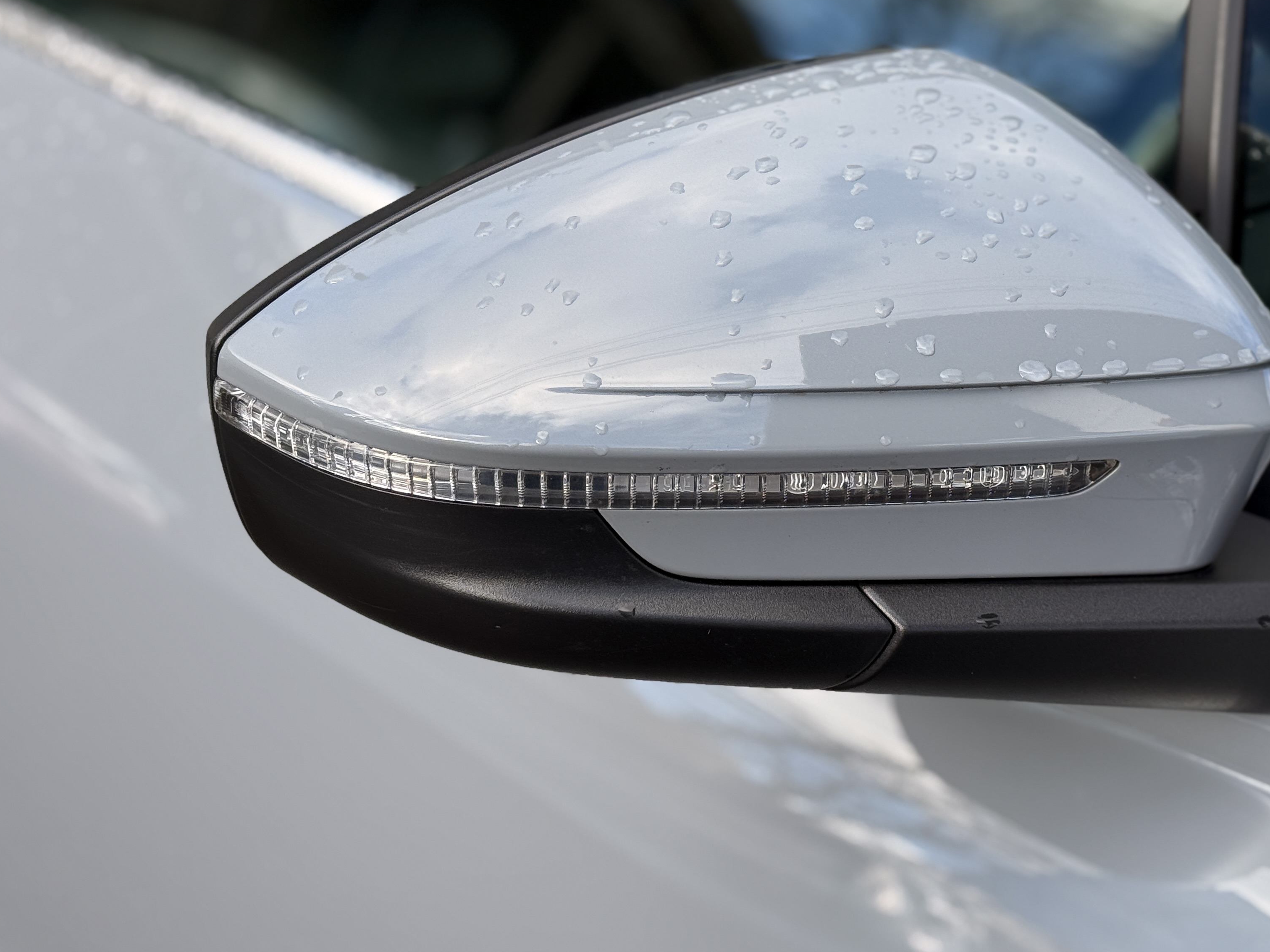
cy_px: 347
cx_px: 787
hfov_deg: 30.2
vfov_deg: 22.9
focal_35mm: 64
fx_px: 2348
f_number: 1.78
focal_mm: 6.76
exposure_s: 1/1000
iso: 64
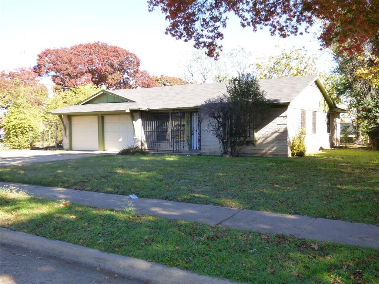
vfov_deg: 42.9
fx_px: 361
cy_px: 142
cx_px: 190
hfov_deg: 55.4
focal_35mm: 33
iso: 160
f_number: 3.4
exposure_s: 1/200
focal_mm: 5.78
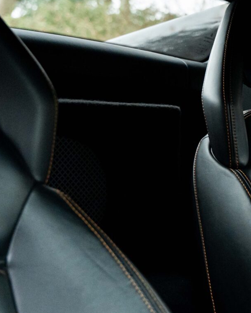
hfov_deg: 17.7
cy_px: 139
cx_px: 369
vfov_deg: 24.4
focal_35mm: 78
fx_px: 724
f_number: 3.5
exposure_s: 1/160
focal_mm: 31
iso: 6400
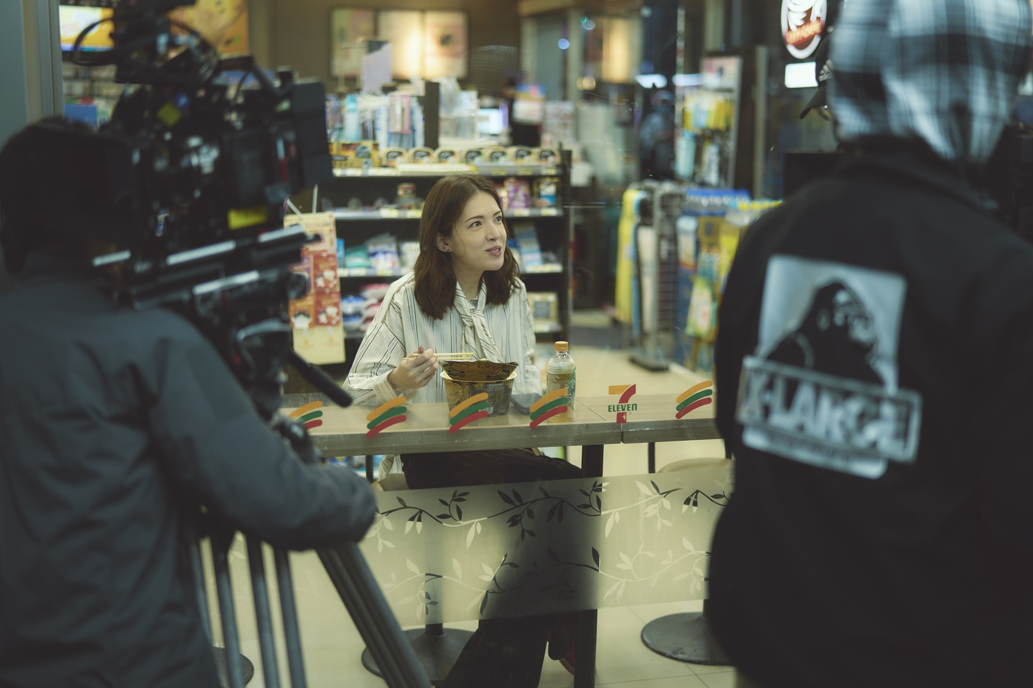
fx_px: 1434
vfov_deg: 27.0
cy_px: 344
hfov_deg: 39.6
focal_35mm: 50
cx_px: 516
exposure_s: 1/200
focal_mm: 50
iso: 200
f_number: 1.4
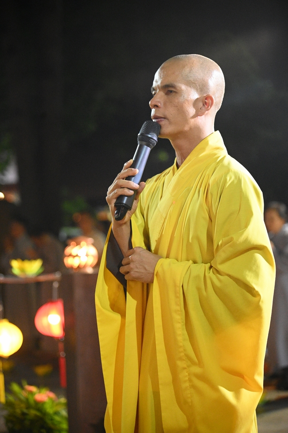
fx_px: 1262
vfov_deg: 19.5
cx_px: 144
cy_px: 216
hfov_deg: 13.0
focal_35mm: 105
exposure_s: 1/200
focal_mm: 105
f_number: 4
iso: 10000
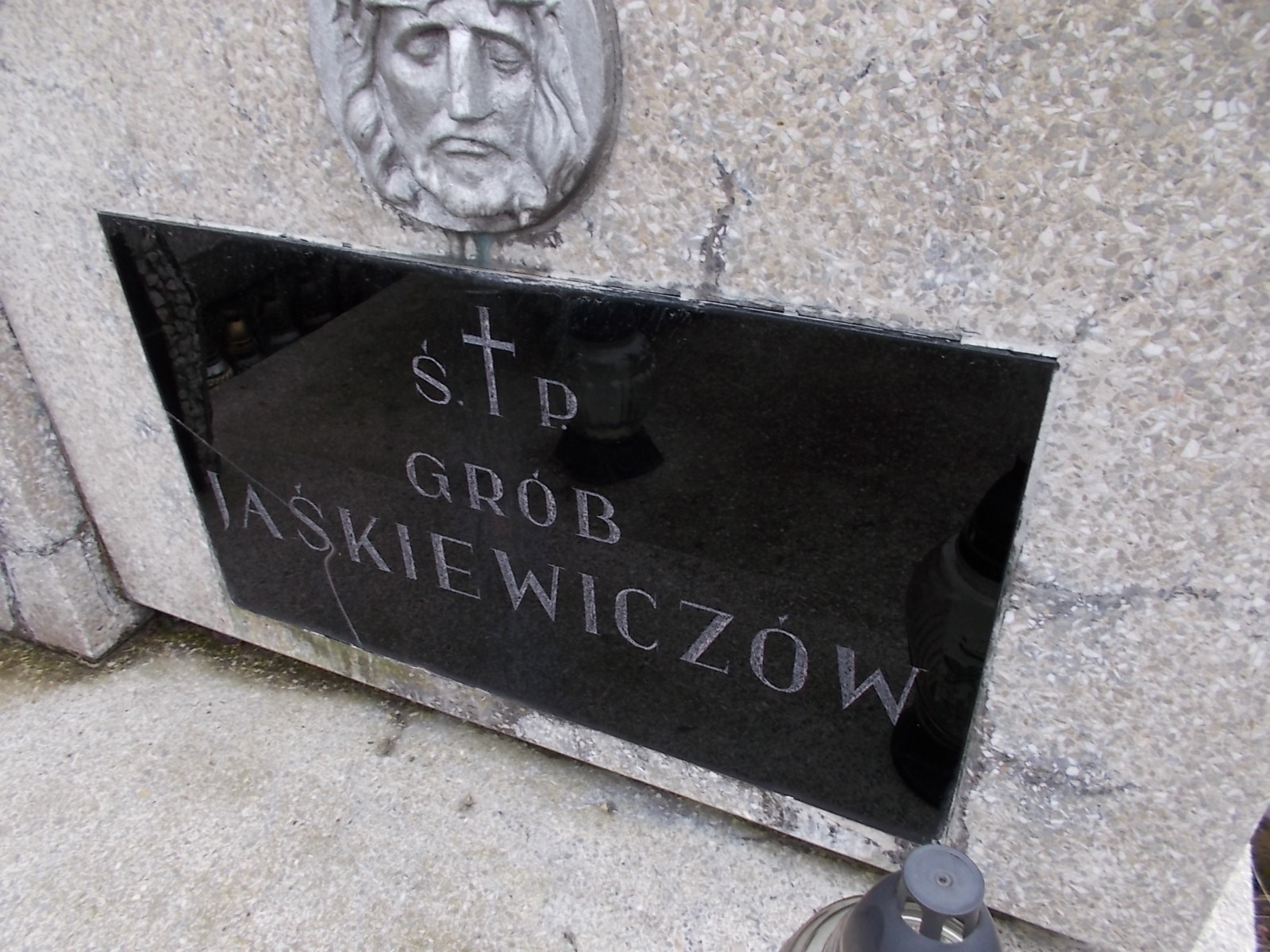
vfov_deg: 53.1
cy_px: 476
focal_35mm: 26
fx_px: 954
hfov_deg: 67.3
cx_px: 635
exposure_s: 1/80
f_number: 3.2
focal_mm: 4.6
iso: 80
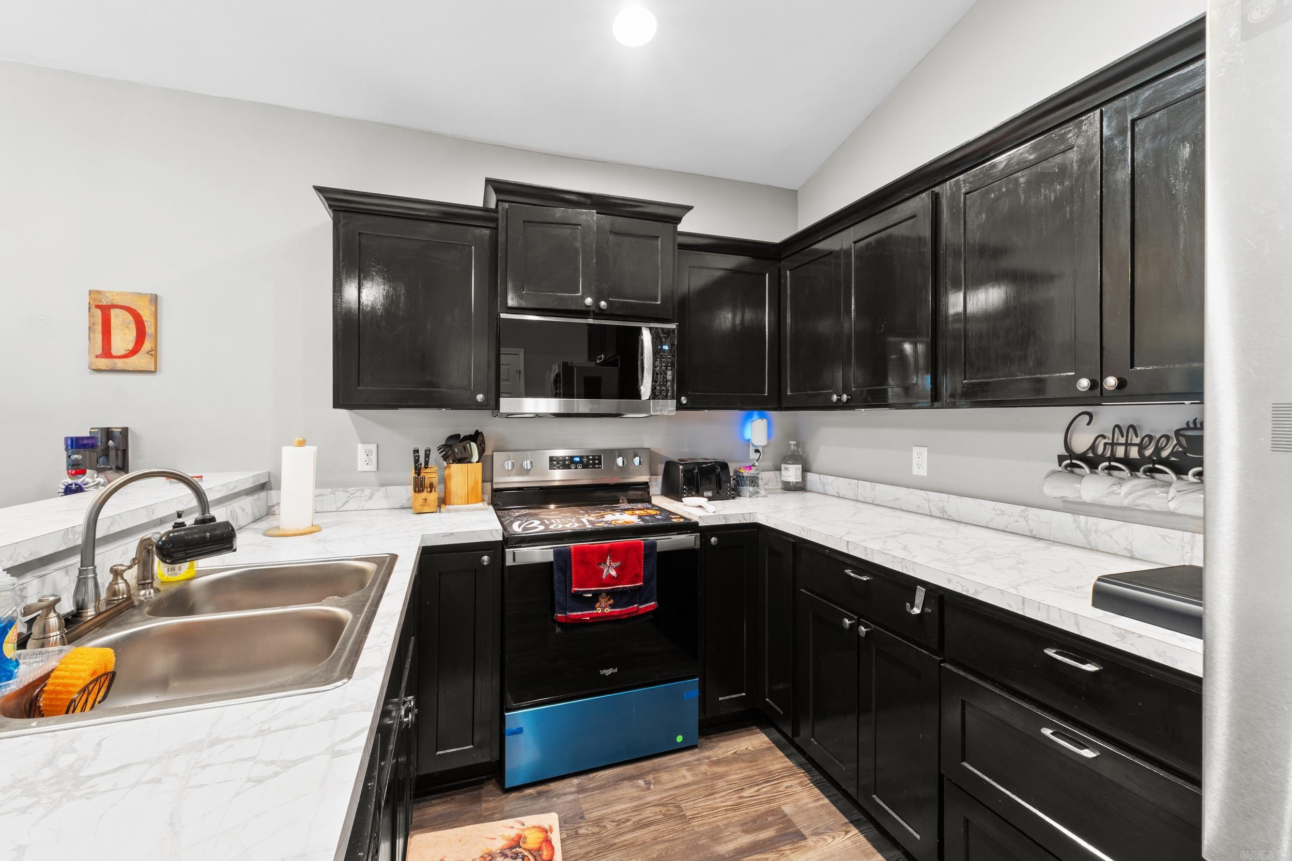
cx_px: 646
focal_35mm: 15
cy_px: 430
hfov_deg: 100.4
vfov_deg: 77.3
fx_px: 538
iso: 200
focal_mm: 10
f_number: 9
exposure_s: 4
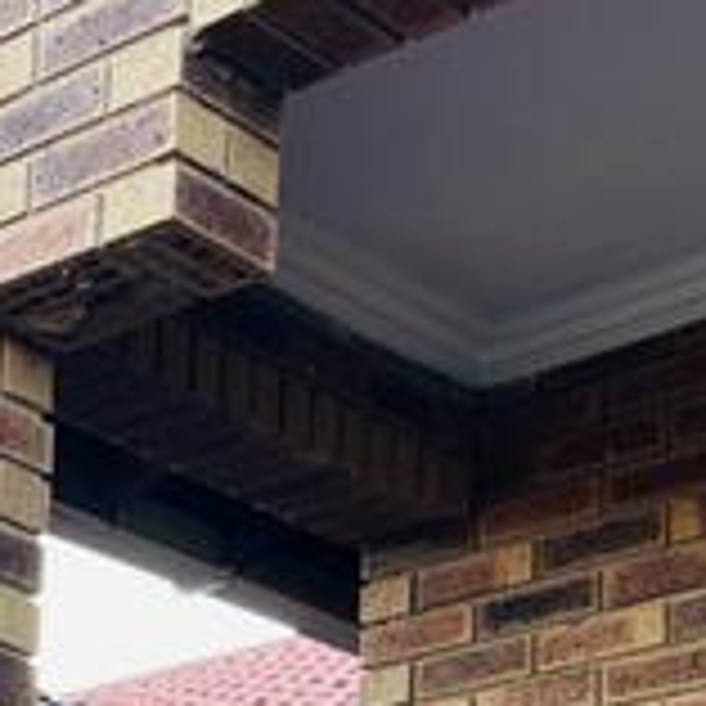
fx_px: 2700
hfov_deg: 13.1
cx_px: -657
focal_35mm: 117
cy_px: 1309
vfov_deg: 13.3
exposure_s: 1/299
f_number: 1.5
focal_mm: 5.7
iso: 50
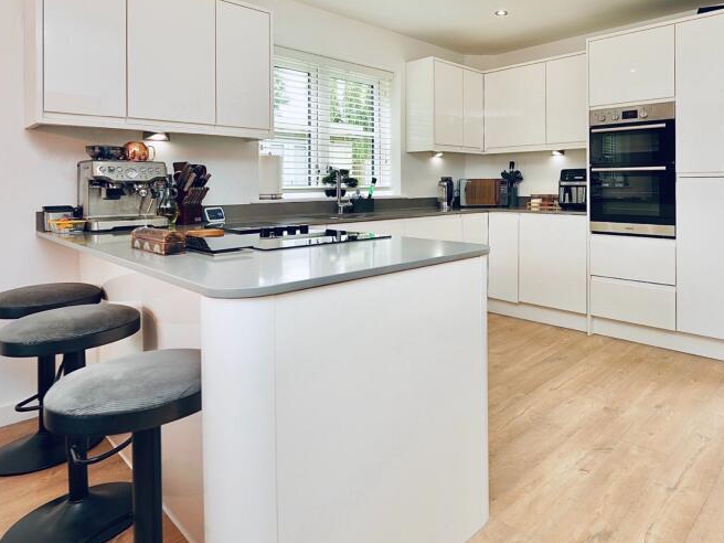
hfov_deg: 76.2
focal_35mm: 21
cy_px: 193
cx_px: 489
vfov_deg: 62.3
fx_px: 439
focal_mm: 14
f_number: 4
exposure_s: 1/160
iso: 640
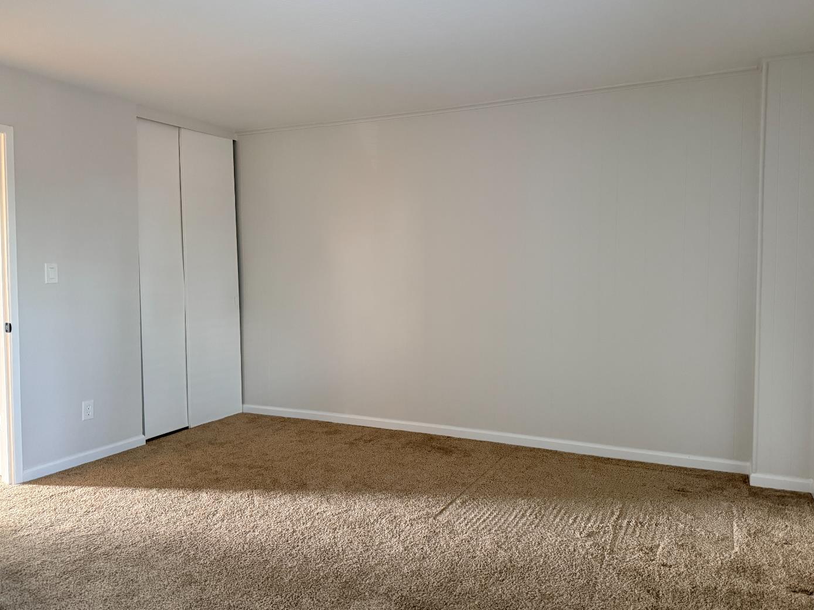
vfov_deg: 53.0
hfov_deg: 67.3
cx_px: 421
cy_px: 302
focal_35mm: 26
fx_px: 611
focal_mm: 6.76
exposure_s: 1/40
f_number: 1.78
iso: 640
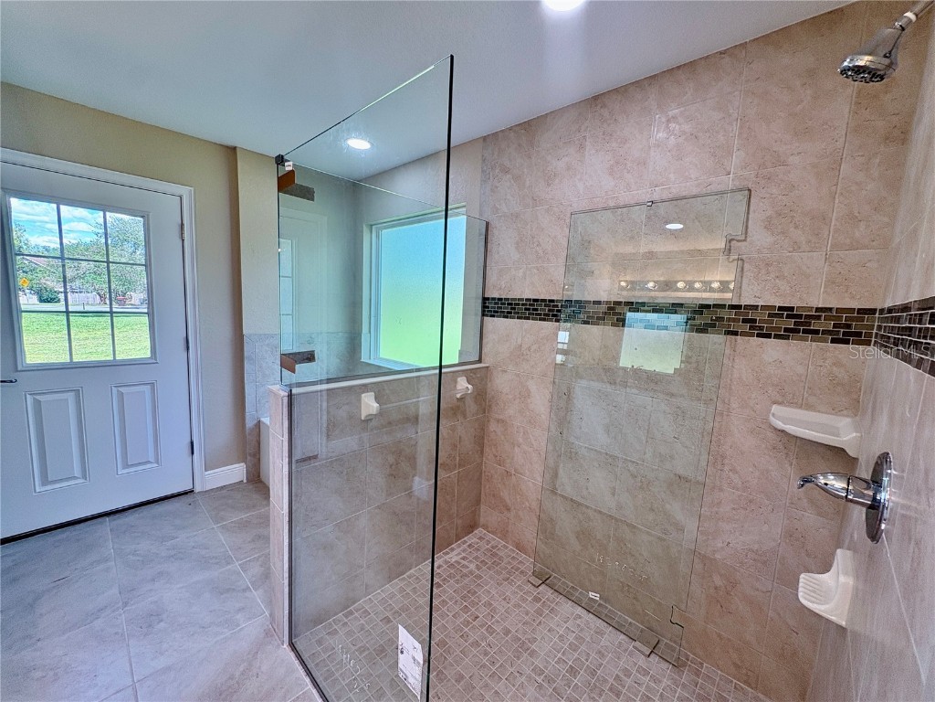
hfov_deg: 102.1
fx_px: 378
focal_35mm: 14
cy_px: 351
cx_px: 468
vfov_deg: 85.7
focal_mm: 2.22
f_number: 2.2
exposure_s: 1/120
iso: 64
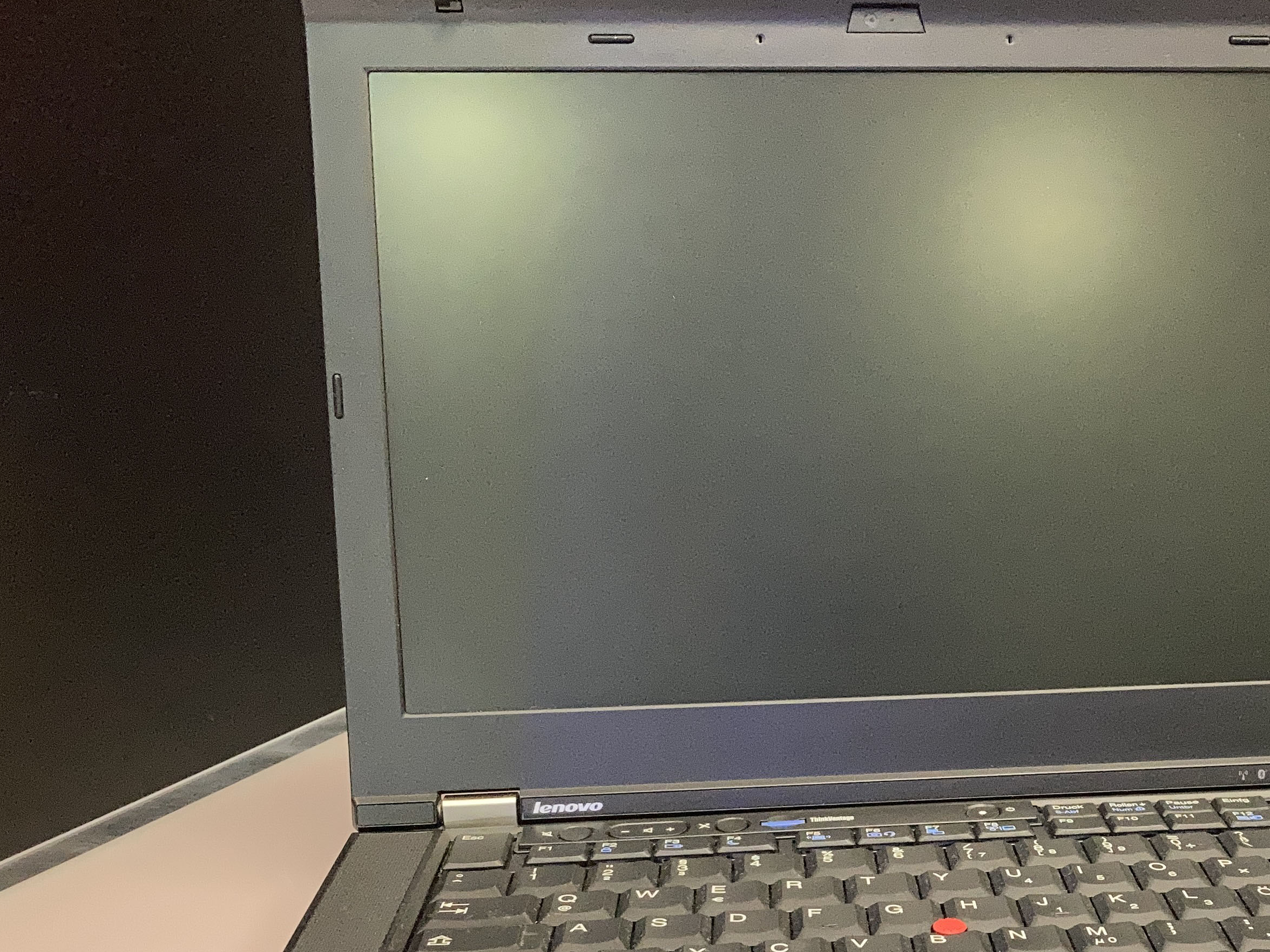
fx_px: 1761
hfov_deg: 38.4
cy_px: 715
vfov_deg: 29.8
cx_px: 985
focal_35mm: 48
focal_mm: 3.99
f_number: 1.8
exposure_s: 1/25
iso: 500
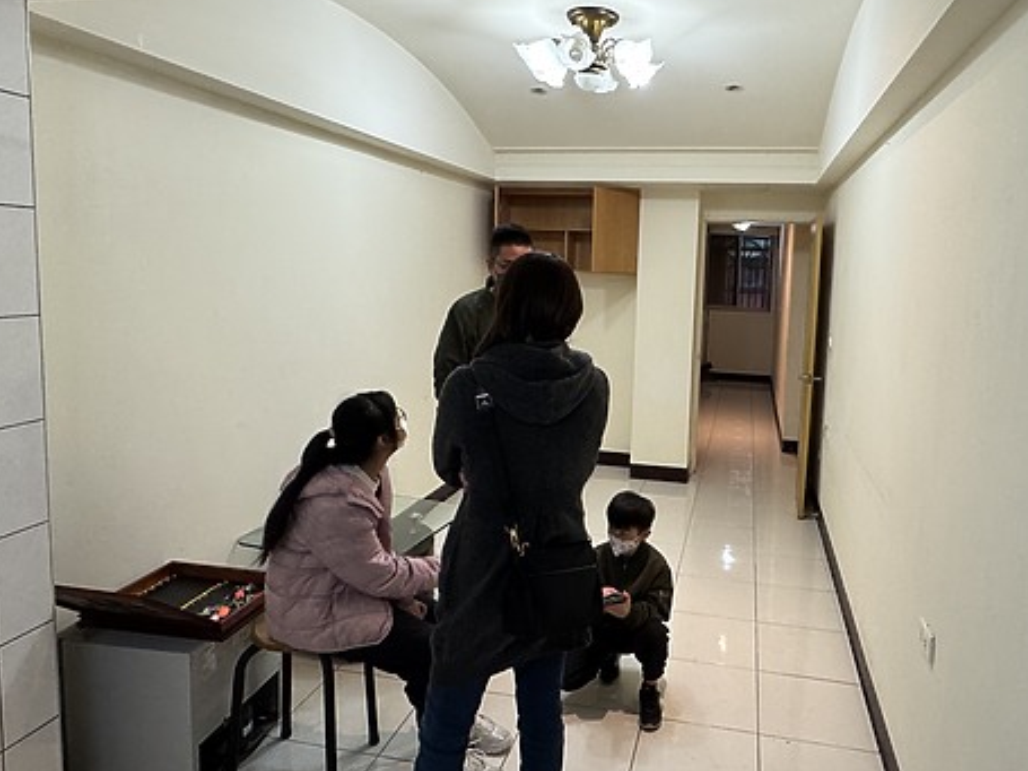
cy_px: 336
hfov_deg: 70.9
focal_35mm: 24
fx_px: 713
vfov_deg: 56.6
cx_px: 615
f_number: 2.2
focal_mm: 2.22
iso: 200
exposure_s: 1/120
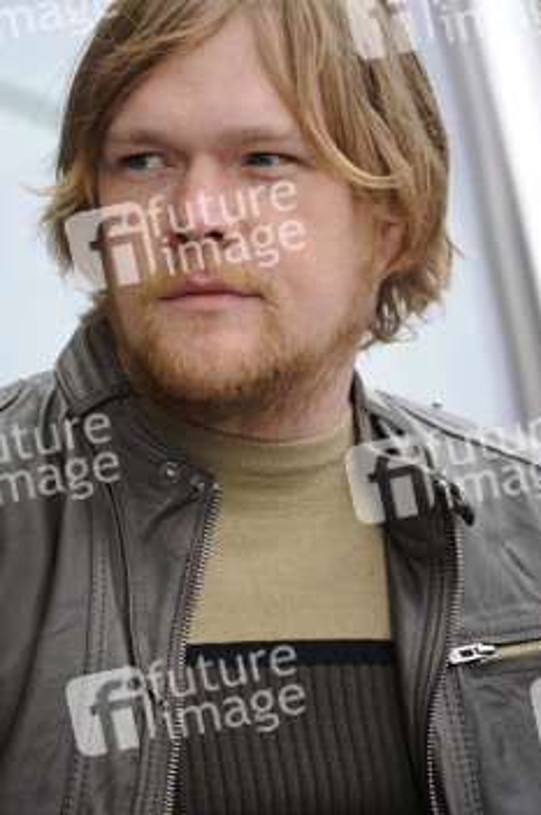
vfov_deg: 6.0
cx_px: 253
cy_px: 353
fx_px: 7732
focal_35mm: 342
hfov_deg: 4.0
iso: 500
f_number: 5.6
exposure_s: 1/125
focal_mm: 300
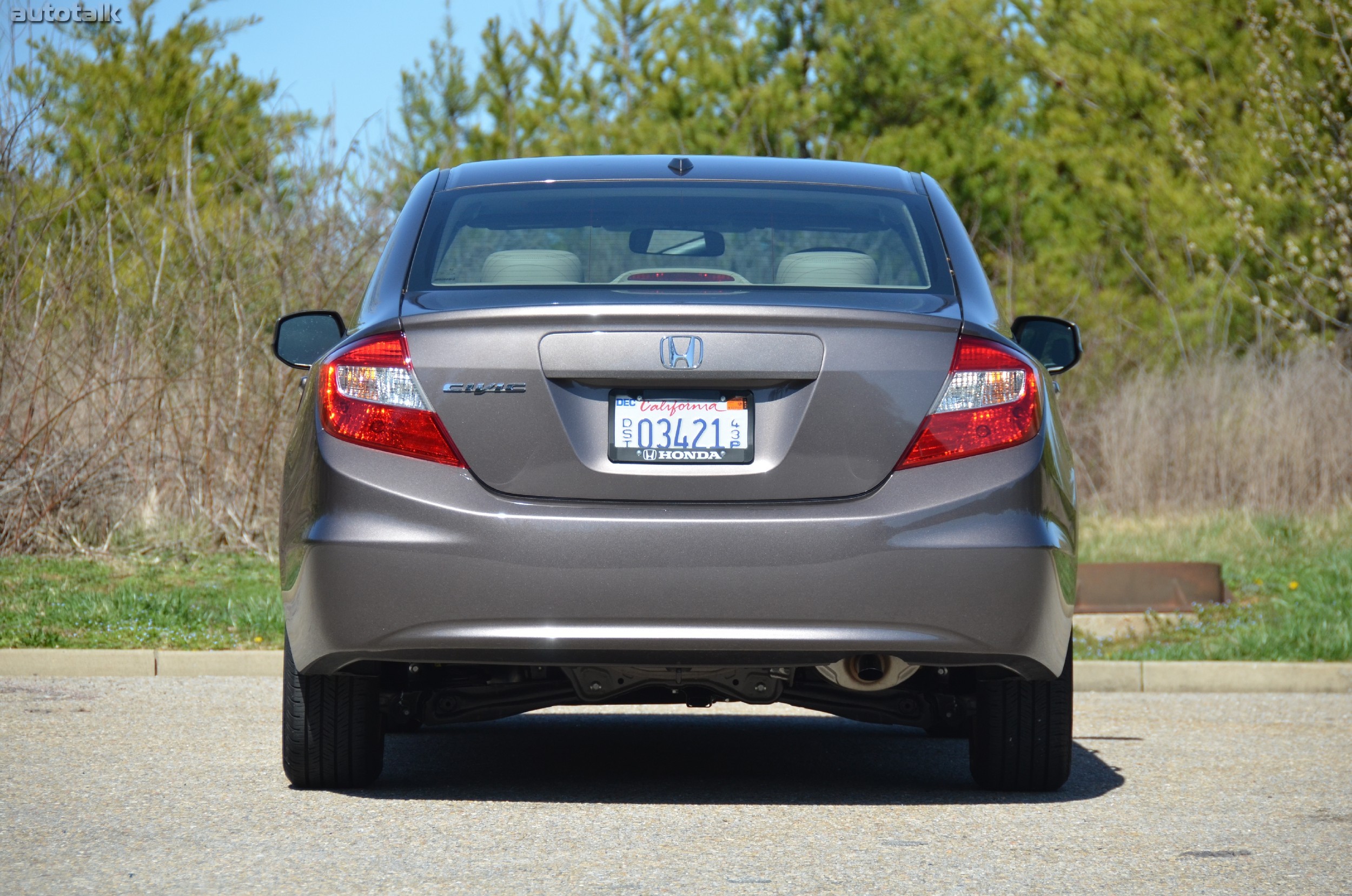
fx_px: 7589
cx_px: 676
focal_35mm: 202
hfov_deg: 10.2
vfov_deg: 6.8
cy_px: 448
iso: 400
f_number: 5.6
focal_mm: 135
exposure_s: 1/1600
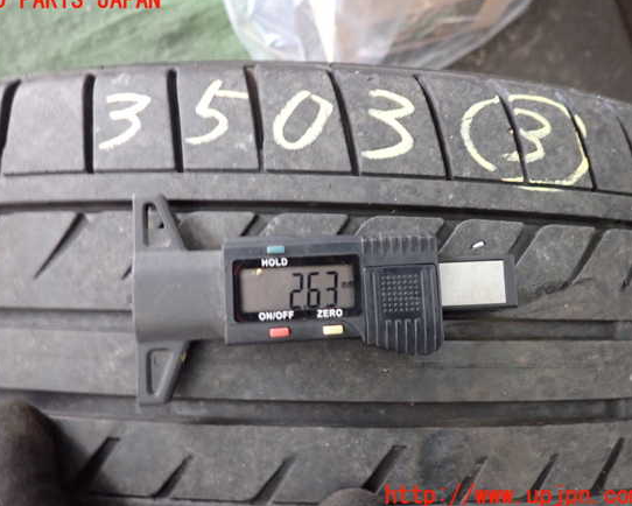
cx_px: 299
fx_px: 505
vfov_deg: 53.2
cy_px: 248
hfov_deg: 64.0
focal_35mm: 27
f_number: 2
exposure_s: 1/30
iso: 800
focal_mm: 4.5
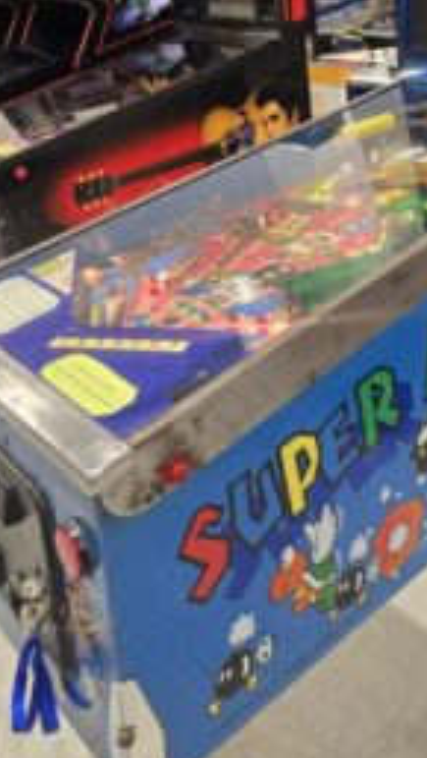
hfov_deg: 29.9
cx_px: 333
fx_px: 783
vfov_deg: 49.4
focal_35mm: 39
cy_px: 186
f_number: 1.7
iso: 125
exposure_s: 1/100
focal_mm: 6.3
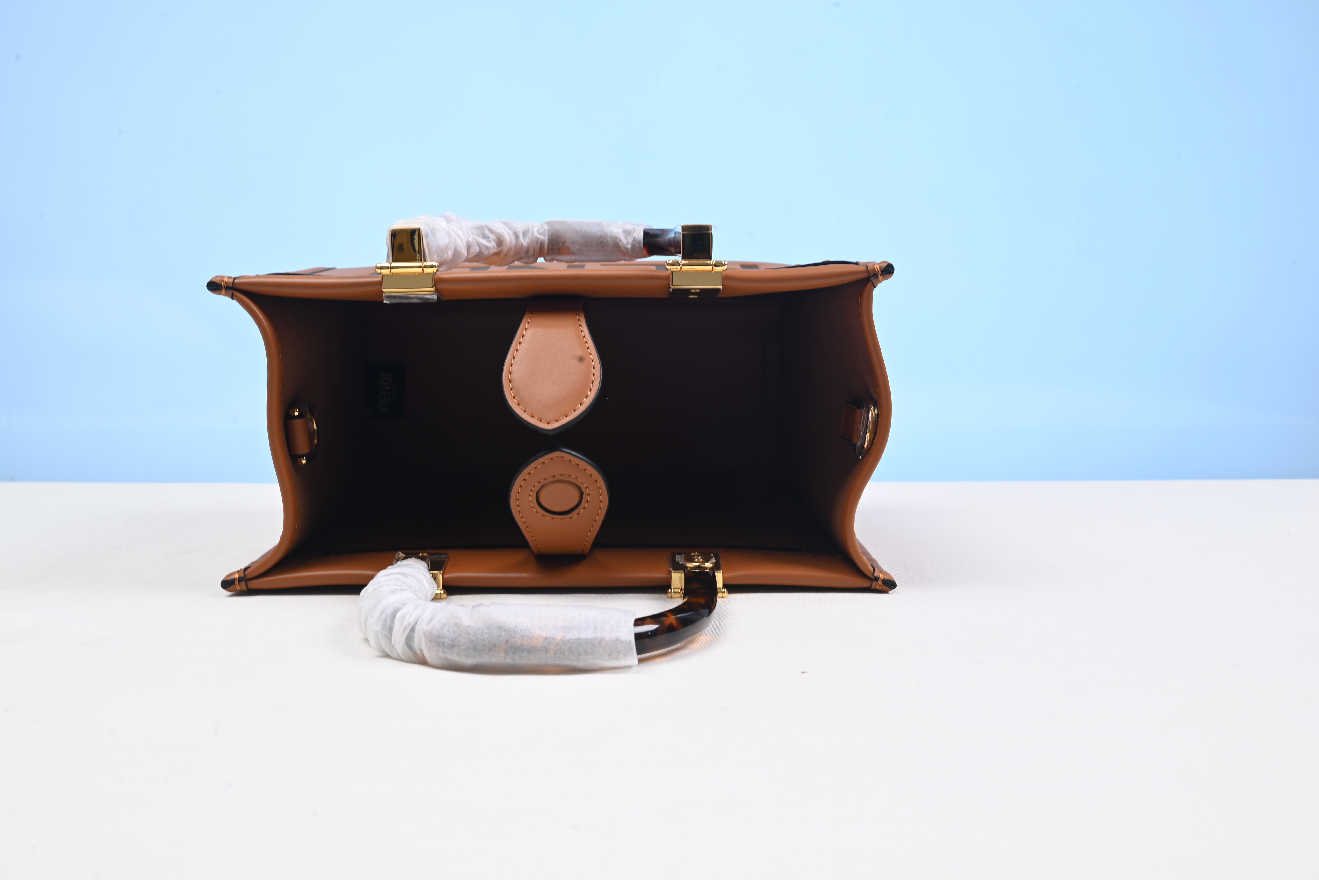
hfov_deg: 48.4
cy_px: 440
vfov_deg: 33.4
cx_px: 660
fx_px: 1466
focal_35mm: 40
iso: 100
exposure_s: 1/2
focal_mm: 40
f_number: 16
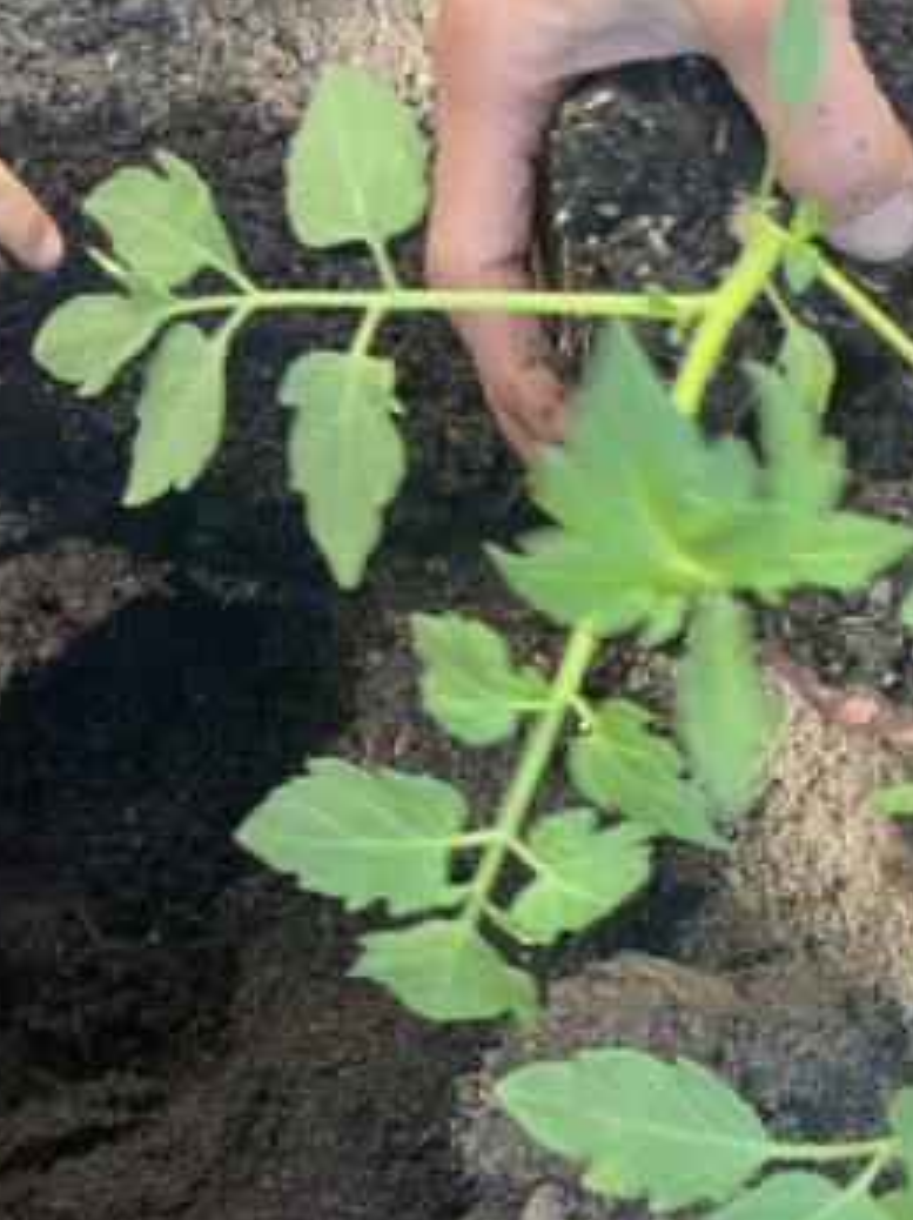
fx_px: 2711
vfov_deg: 25.3
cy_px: 666
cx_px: 282
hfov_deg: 19.0
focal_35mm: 77
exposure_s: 1/121
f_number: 1.8
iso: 100
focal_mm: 4.25
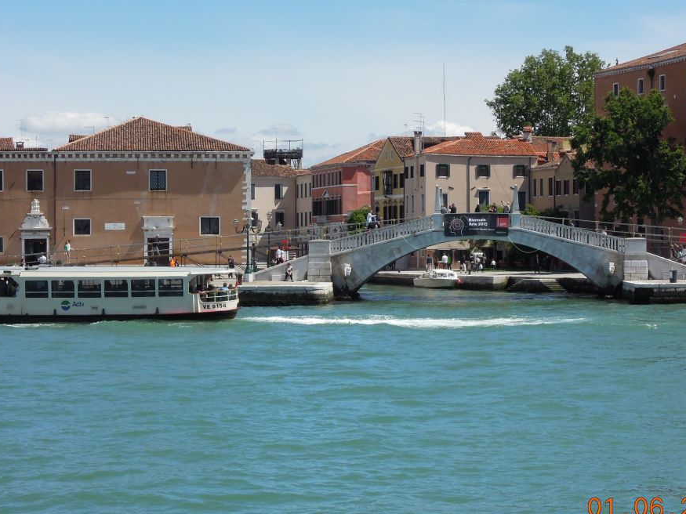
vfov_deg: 12.7
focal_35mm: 117
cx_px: 379
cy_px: 270
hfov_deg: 16.8
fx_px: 2318
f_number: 5.5
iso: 160
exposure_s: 1/800
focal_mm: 17.9
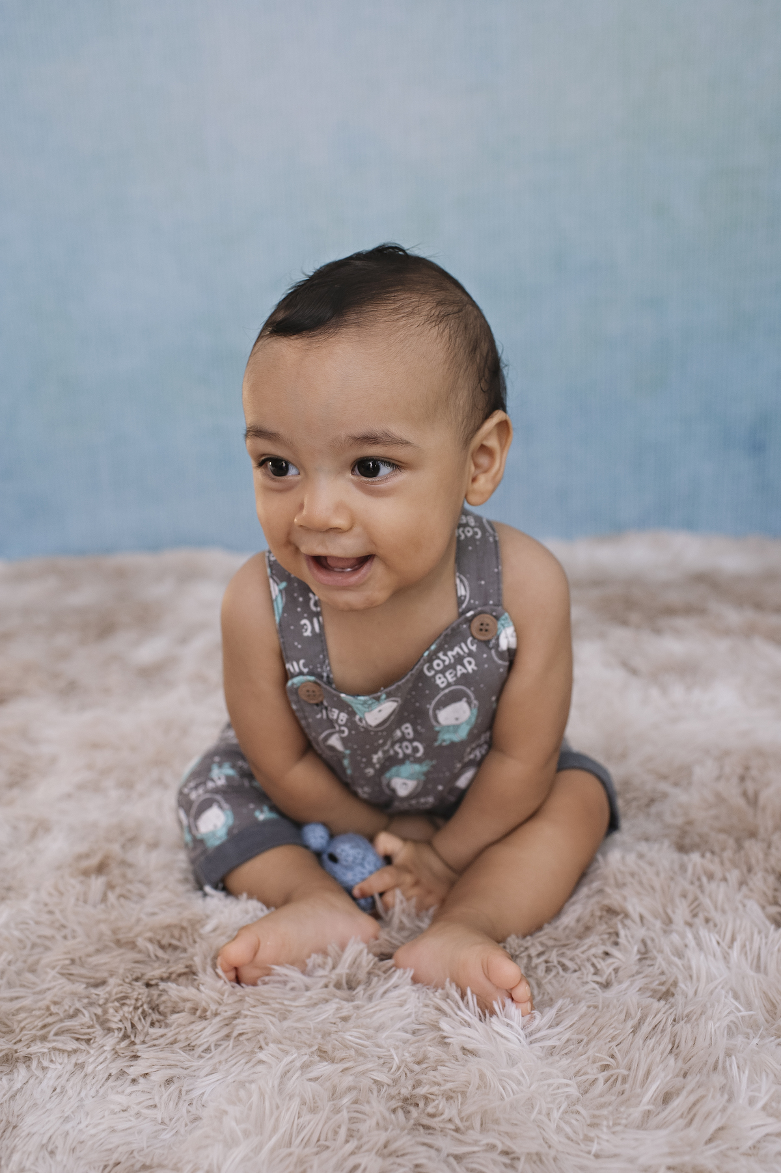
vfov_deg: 54.5
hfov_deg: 37.8
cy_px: 586
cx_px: 390
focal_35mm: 35
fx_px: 1140
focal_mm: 35
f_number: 4
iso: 640
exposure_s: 1/200
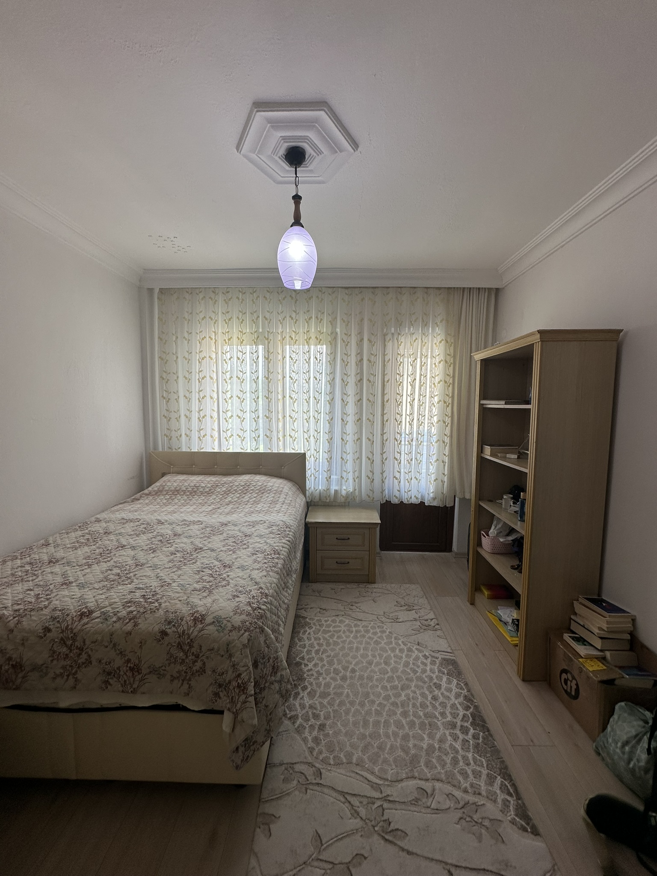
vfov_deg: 102.1
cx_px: 328
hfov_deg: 85.7
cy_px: 438
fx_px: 354
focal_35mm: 14
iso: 50
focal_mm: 2.22
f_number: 2.2
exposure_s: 1/99
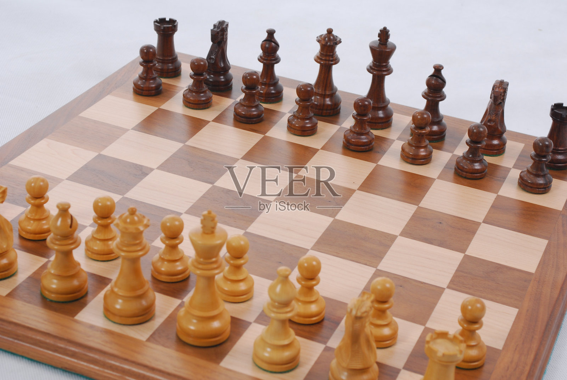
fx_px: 1135
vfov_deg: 19.0
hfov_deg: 28.0
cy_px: 190
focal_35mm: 72
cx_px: 284
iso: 200
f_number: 8
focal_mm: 48
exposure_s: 1/200
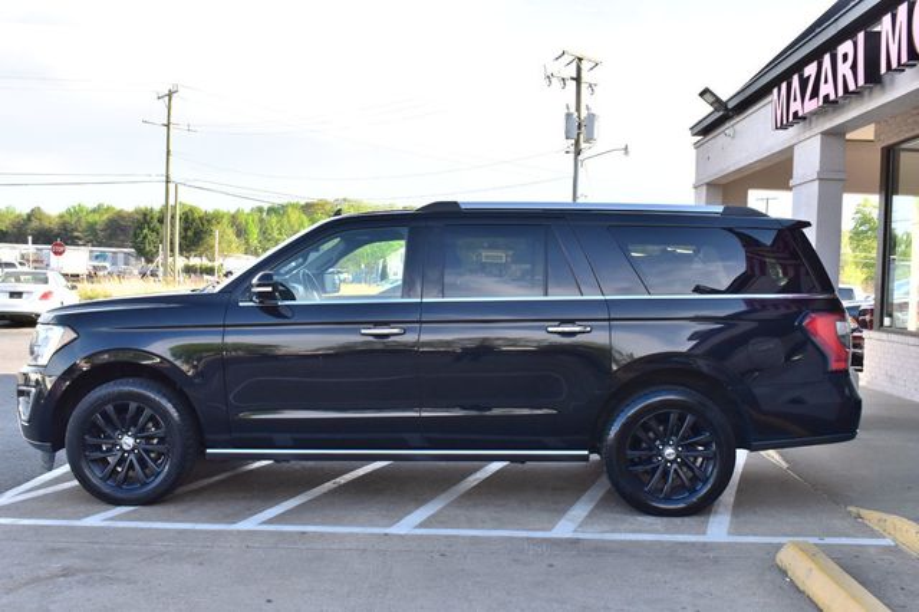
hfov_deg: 51.3
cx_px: 460
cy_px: 306
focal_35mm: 38
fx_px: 957
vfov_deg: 35.5
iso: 400
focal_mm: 25
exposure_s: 1/250
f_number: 10
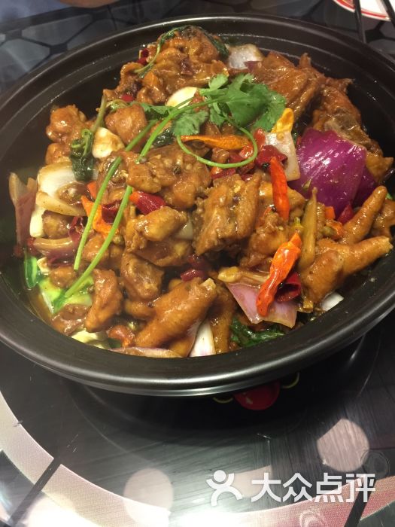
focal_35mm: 29
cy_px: 264
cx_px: 198
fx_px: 441
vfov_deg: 61.7
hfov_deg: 48.2
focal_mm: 4.15
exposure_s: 1/8
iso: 125
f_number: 2.2
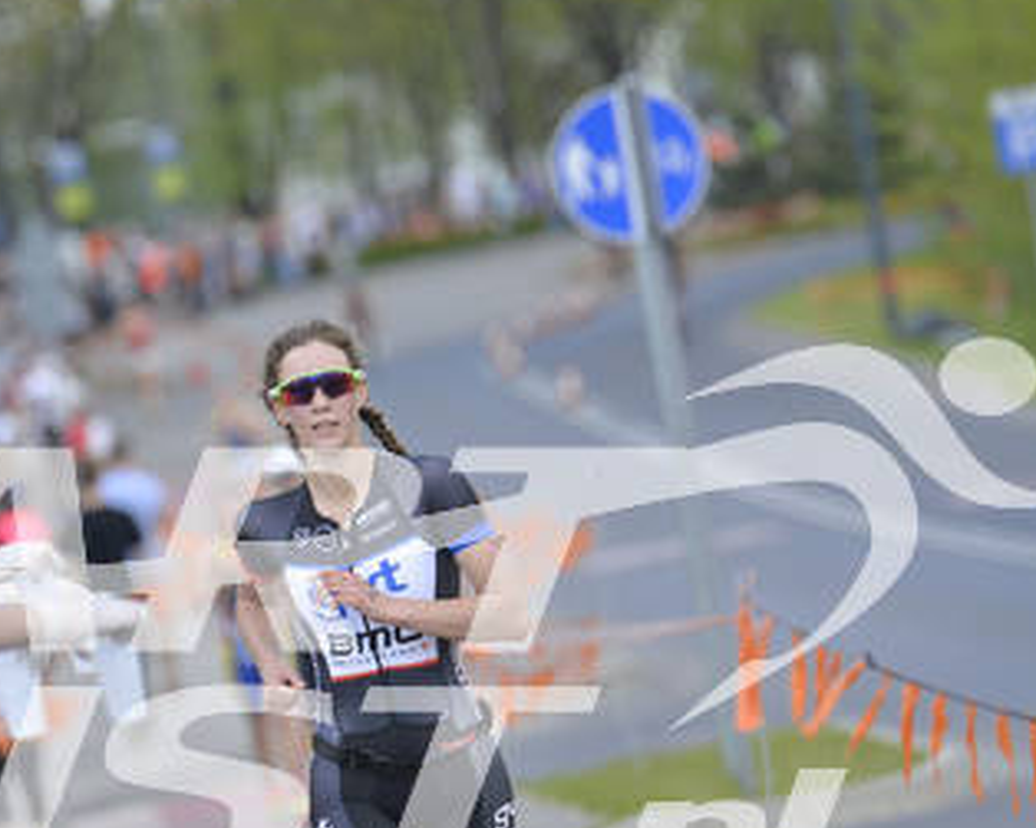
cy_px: 628
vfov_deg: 4.0
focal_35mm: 383
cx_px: 211
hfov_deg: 5.0
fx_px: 11740
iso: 400
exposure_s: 1/2500
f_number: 4
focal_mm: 200
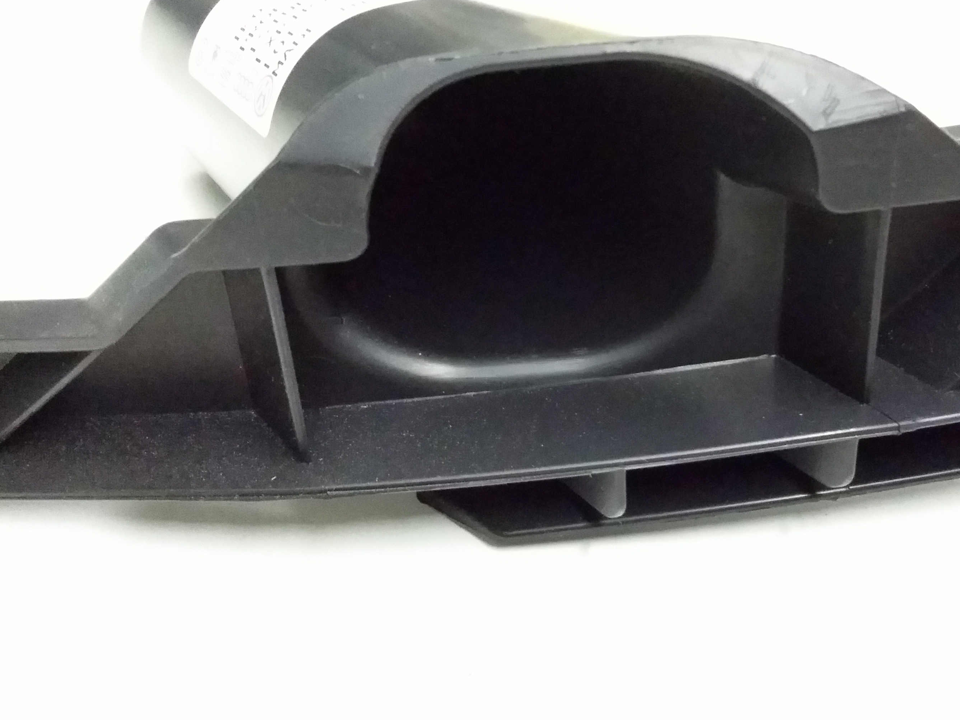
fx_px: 1082
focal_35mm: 39
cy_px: 300
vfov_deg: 36.7
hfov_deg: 47.6
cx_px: 577
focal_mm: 3.4
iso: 1000
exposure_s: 1/15
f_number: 2.4
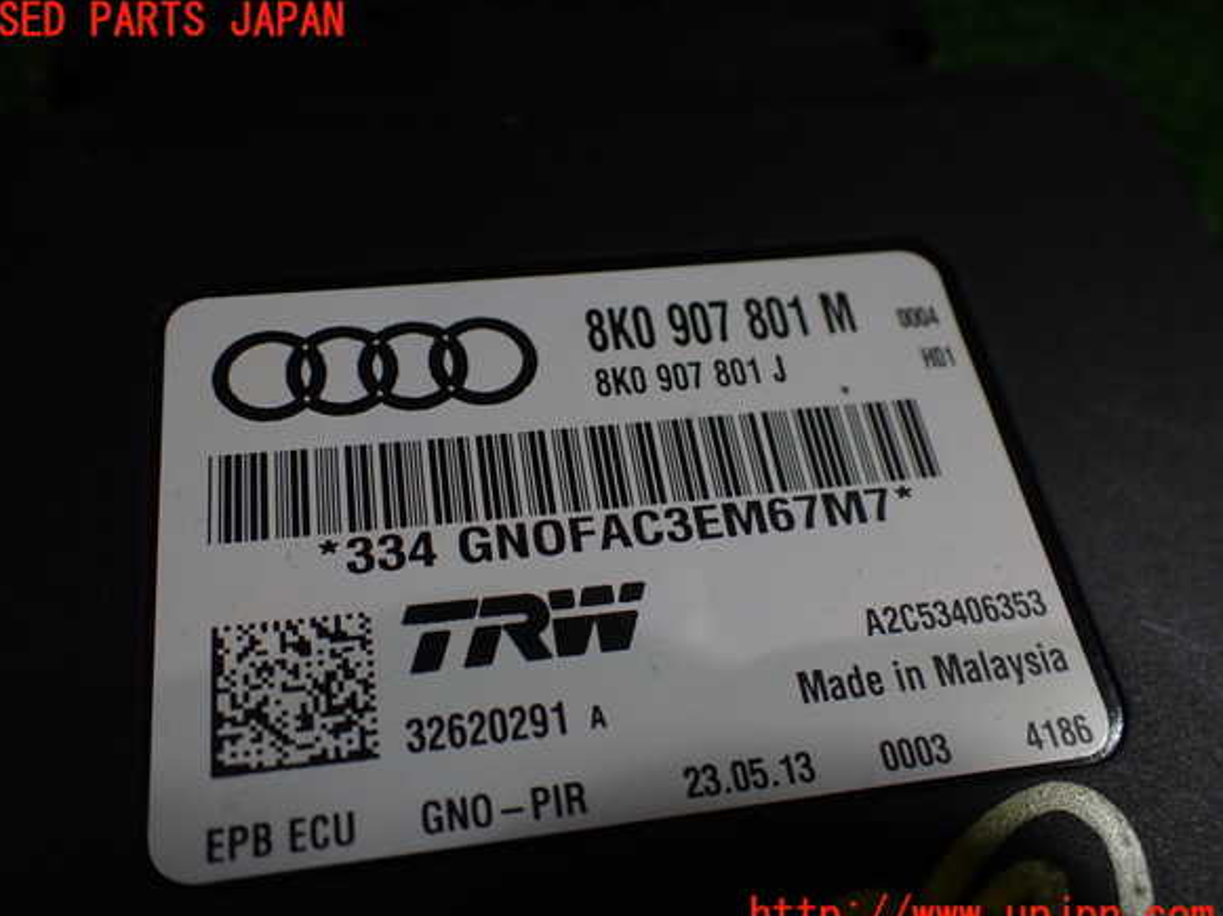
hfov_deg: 58.4
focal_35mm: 31
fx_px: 1095
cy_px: 470
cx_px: 594
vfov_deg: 45.4
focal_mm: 5.4
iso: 160
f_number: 2.3
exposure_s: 1/125
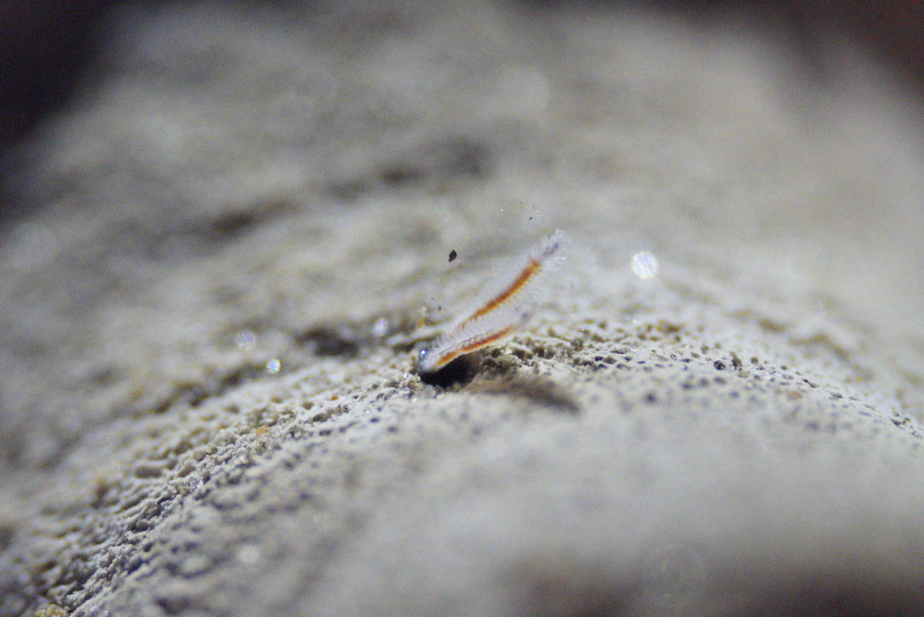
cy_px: 308
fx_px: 3467
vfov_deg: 10.2
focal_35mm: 135
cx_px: 462
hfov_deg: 15.2
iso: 16000
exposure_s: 1/60
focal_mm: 90
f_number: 3.5
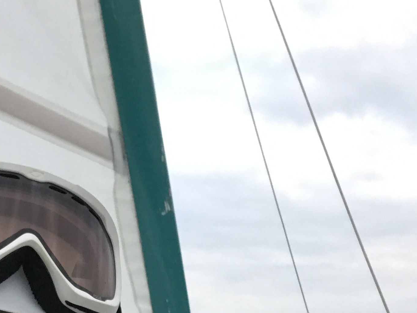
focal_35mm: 72
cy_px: 323
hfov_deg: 26.9
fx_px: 868
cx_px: 145
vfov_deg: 19.8
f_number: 2.2
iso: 25
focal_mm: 2.87
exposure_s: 1/30
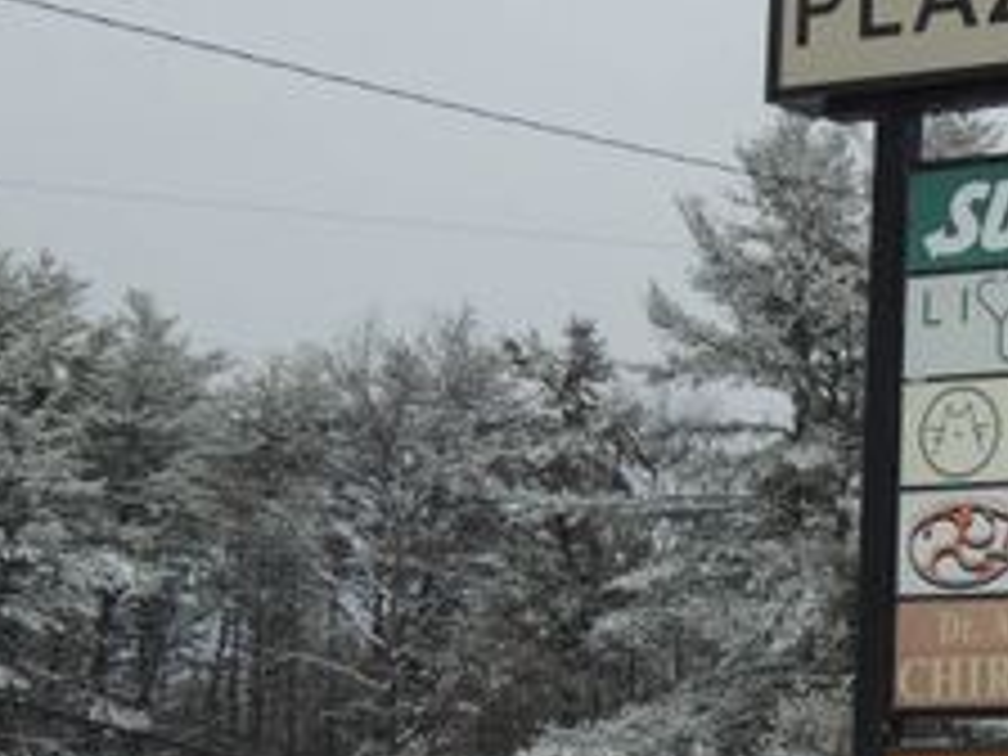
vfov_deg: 11.1
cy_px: 371
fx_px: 3902
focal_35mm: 134
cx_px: 1089
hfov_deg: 14.4
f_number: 3.7
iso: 100
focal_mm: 10.7
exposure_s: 1/800
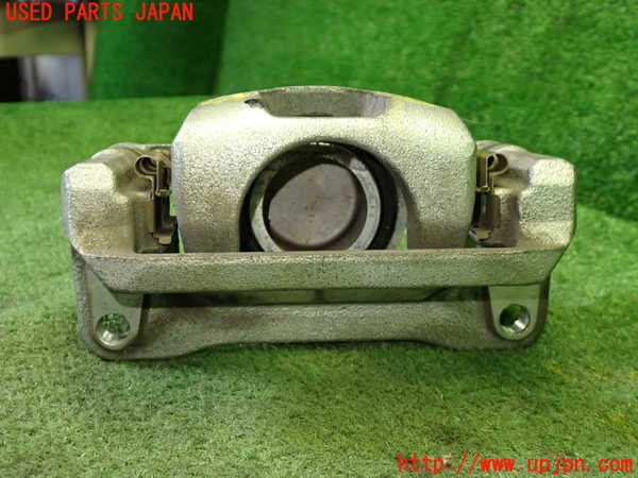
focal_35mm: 44
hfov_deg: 42.9
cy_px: 239
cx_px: 319
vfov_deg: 32.9
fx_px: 811
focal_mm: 7.84
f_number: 2.9
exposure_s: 1/40
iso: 400
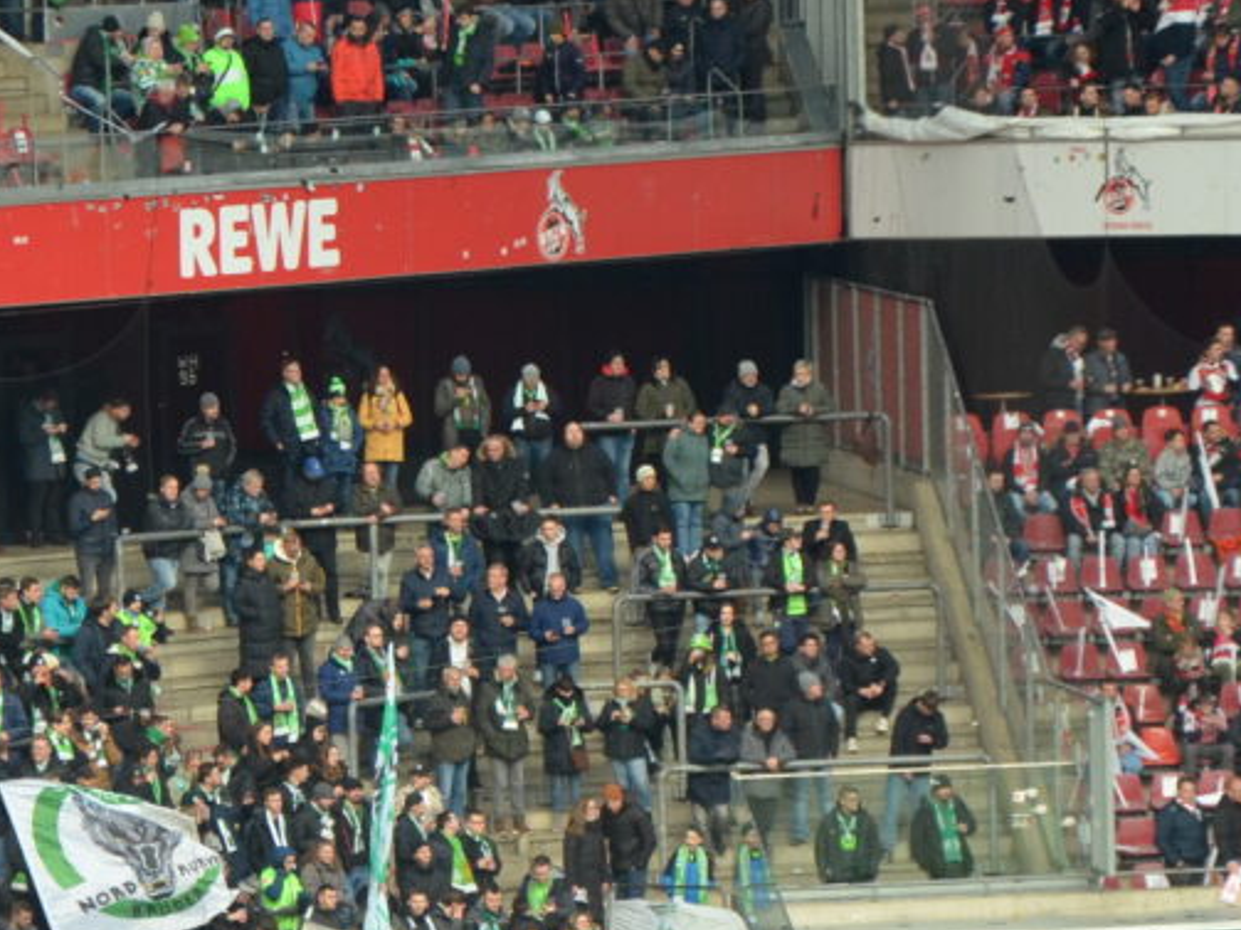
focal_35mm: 390
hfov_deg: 5.1
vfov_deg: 3.8
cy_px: 829
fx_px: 13961
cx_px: 217
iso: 640
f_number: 5.6
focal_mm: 85
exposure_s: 1/250
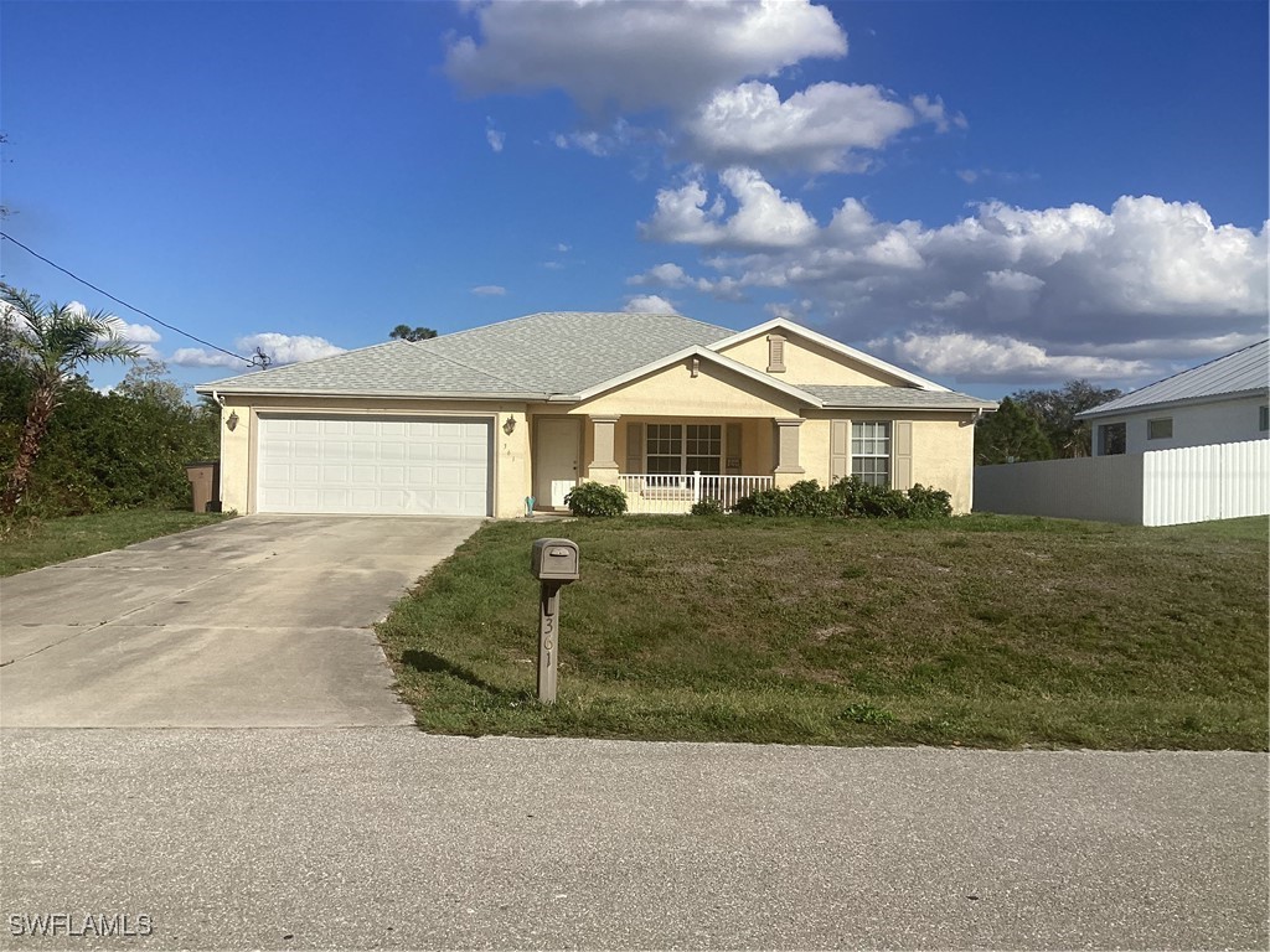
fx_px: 1137
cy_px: 476
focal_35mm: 31
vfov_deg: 45.4
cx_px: 635
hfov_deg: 58.4
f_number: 2.4
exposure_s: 1/2203
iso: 25
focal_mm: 3.3
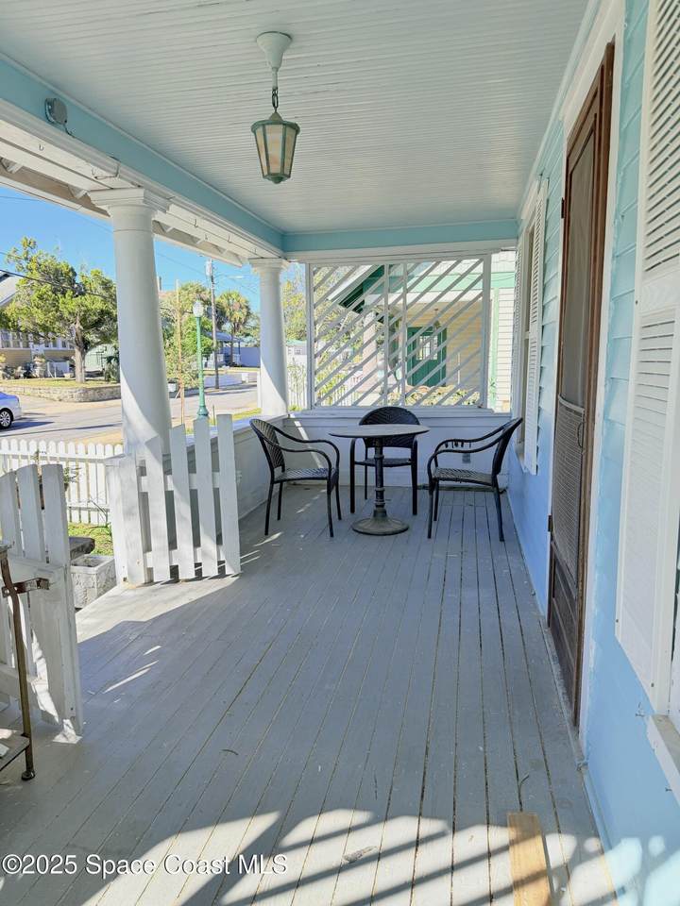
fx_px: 629
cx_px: 340
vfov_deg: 71.6
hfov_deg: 56.8
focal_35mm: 24
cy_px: 453
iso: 100
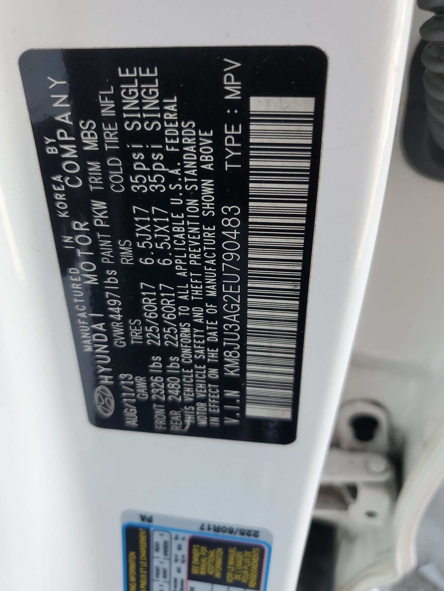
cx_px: 222
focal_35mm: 26
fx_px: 445
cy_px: 296
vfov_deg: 67.3
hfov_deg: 53.1
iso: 50
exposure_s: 1/303
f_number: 1.5
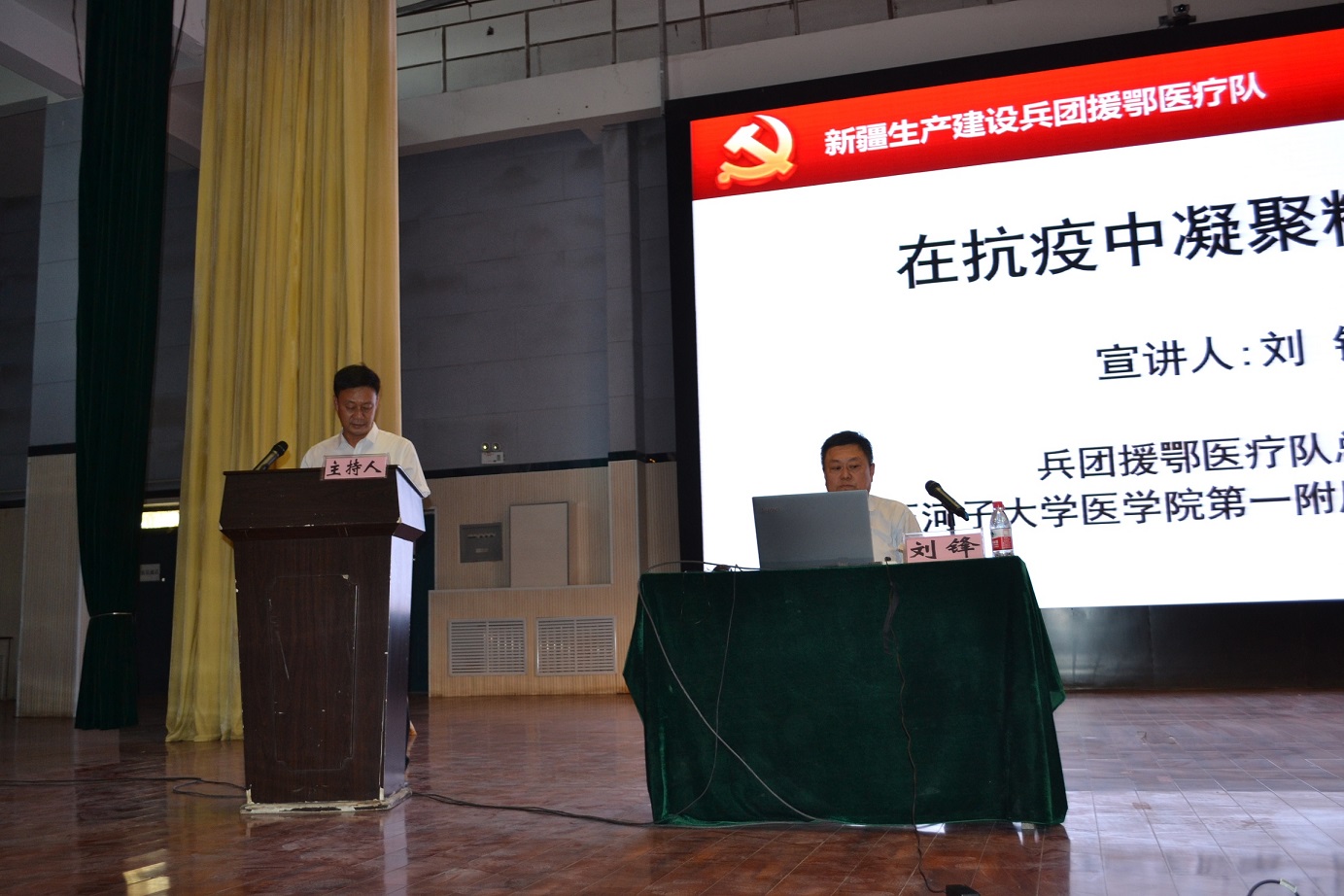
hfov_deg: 57.2
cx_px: 672
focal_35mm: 33
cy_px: 448
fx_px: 1232
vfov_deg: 40.0
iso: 400
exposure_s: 1/60
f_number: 4
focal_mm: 22
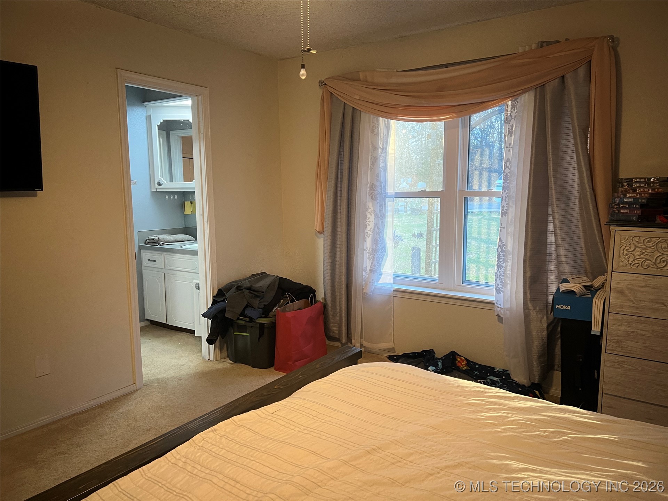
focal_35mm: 26
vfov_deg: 53.1
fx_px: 502
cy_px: 250
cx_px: 334
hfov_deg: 67.3
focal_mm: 5.7
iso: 250
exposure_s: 1/60
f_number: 1.5
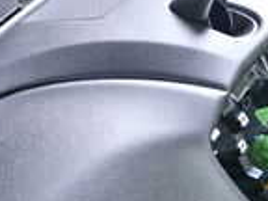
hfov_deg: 15.7
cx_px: 52
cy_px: 210
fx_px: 968
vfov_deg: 11.7
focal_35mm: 125
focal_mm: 5.4
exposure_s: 1/30
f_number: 2.3
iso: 400
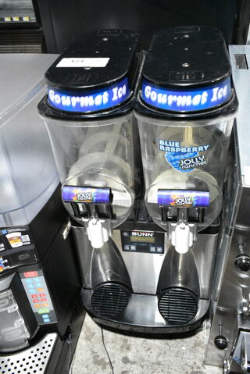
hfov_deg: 41.8
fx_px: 328
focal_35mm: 32
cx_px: 125
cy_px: 187
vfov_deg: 59.5
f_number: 4
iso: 6400
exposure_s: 1/250
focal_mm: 21
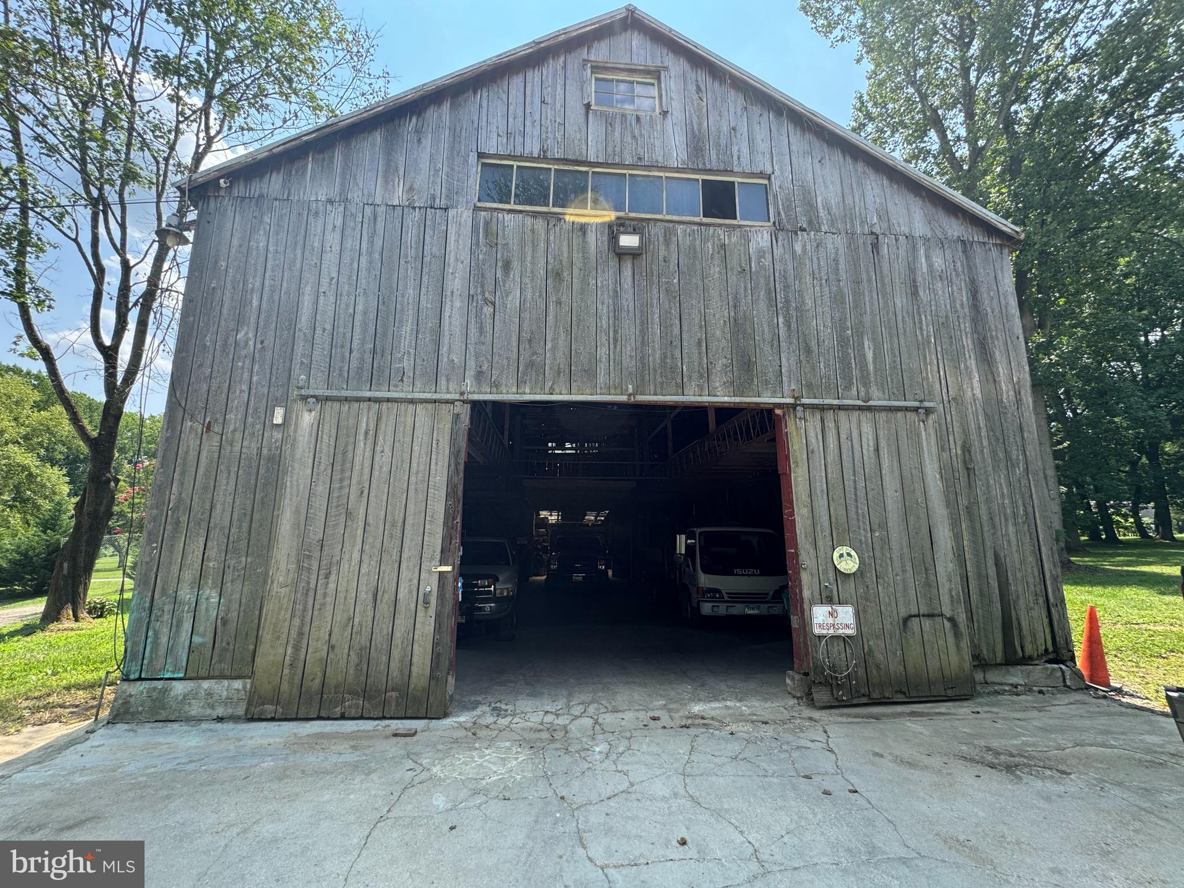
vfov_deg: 85.7
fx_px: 479
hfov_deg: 102.1
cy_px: 444
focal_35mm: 14
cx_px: 592
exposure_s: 1/430
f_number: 2.2
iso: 40
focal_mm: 2.22
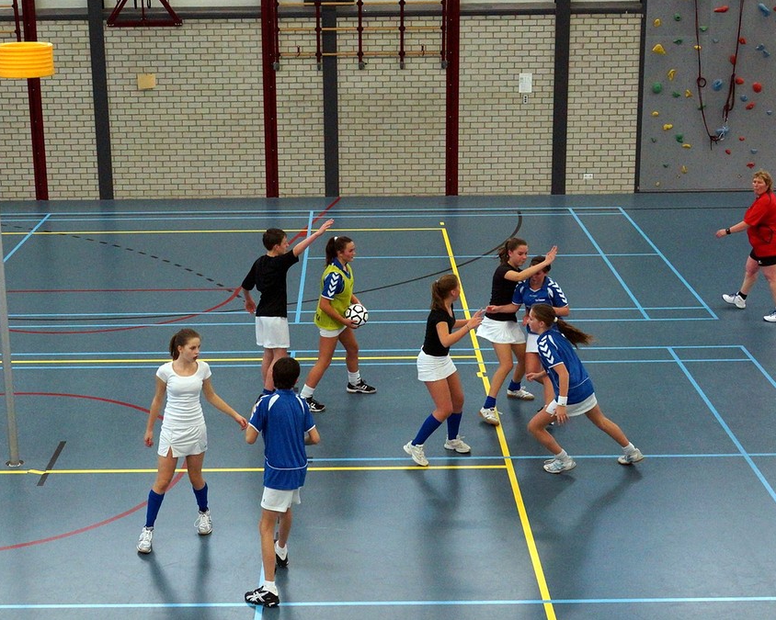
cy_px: 310
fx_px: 942
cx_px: 364
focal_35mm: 41
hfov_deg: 44.8
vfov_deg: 36.5
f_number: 3.5
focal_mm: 24
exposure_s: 1/400
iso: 1600
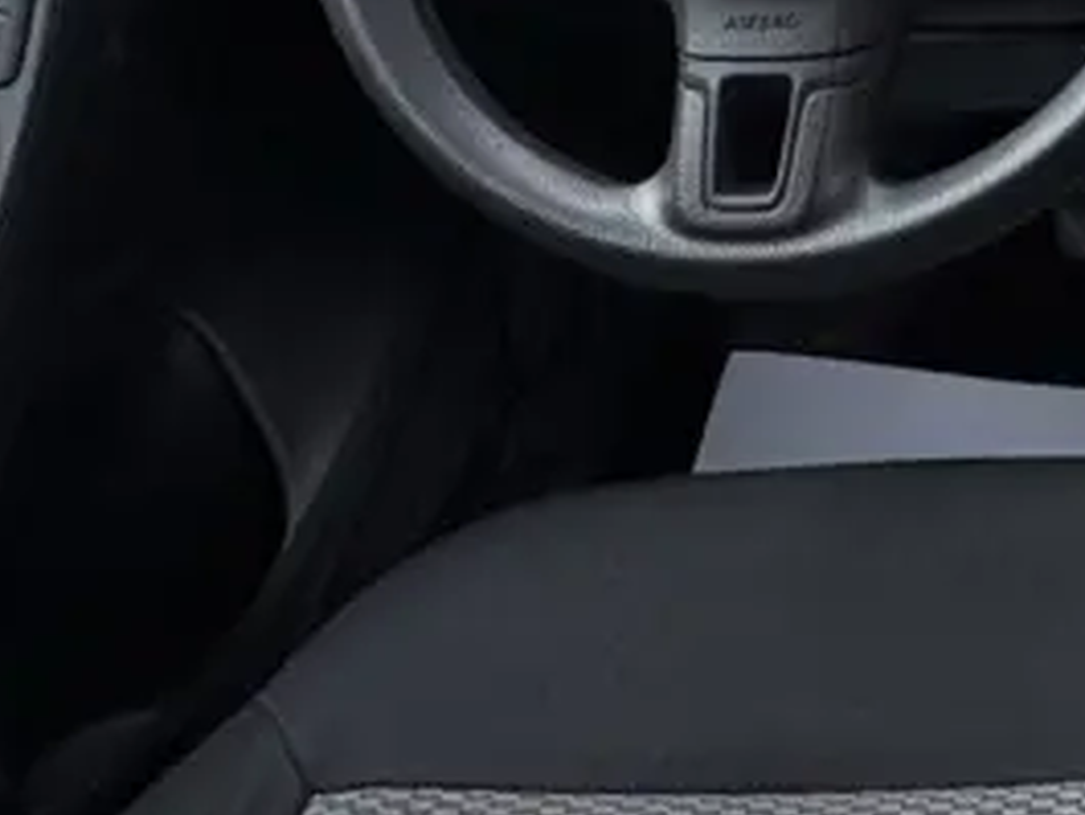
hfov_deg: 20.8
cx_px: 1736
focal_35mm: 76
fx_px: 2383
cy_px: -823
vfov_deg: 15.4
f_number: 2.2
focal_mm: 2.22
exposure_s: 1/109
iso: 40
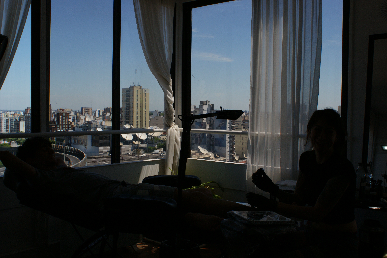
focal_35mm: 39
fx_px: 419
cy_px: 129
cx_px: 194
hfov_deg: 49.6
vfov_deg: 34.2
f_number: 11
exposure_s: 1/80
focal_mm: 26
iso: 100
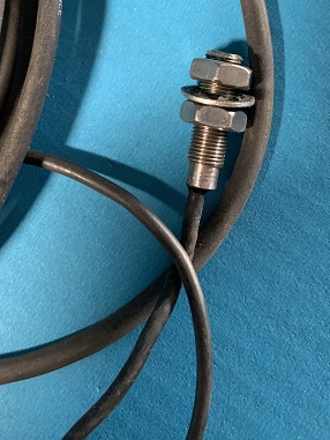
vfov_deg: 32.6
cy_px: 19
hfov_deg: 26.4
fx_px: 699
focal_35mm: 55
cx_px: 103
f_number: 1.8
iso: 200
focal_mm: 4.25
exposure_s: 1/60
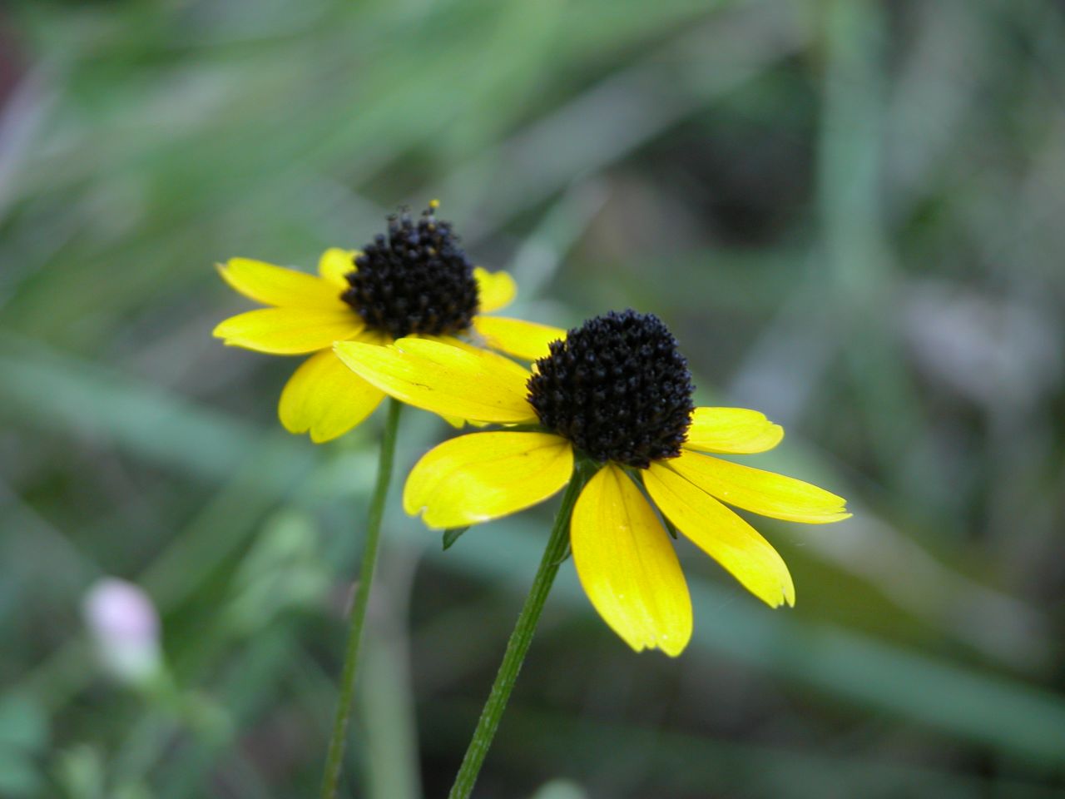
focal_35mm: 280
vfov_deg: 5.3
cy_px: 400
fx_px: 8615
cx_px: 532
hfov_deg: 7.1
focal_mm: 71.2
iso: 100
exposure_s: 1/17.1
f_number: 4.2
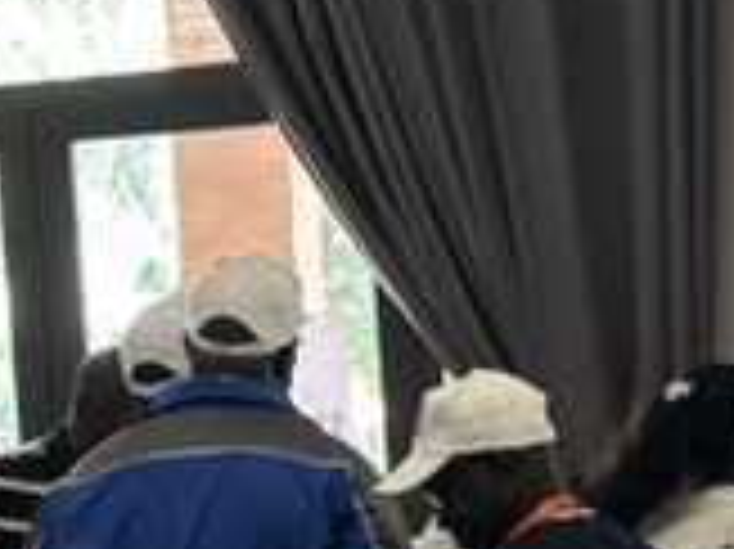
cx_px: 257
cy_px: 904
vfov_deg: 9.5
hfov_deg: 13.1
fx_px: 3199
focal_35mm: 151
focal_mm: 6.86
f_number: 1.78
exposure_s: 1/50
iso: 160
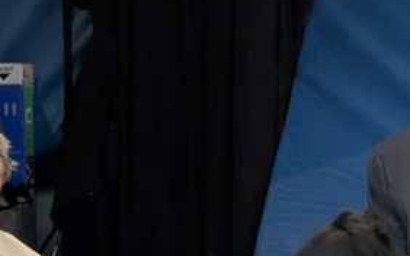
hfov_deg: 6.0
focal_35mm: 352
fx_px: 3932
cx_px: 158
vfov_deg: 3.7
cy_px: 400
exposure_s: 1/30
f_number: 3.5
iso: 945
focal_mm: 19
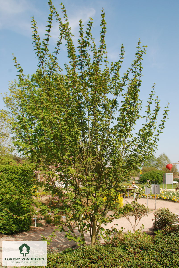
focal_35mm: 33
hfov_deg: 40.1
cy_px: 134
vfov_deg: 57.2
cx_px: 90
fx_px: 245
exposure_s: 1/250
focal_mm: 22
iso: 200
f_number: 8
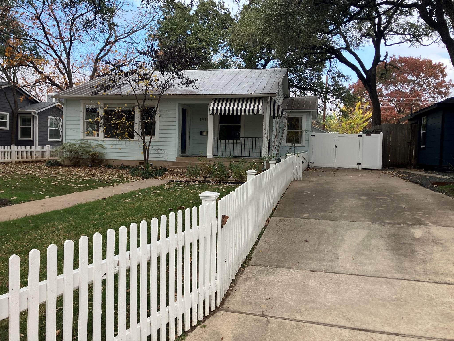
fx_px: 367
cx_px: 227
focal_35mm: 28
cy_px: 170
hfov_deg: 63.4
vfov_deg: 49.7
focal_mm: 3.99
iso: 32
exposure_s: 1/398
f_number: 1.8
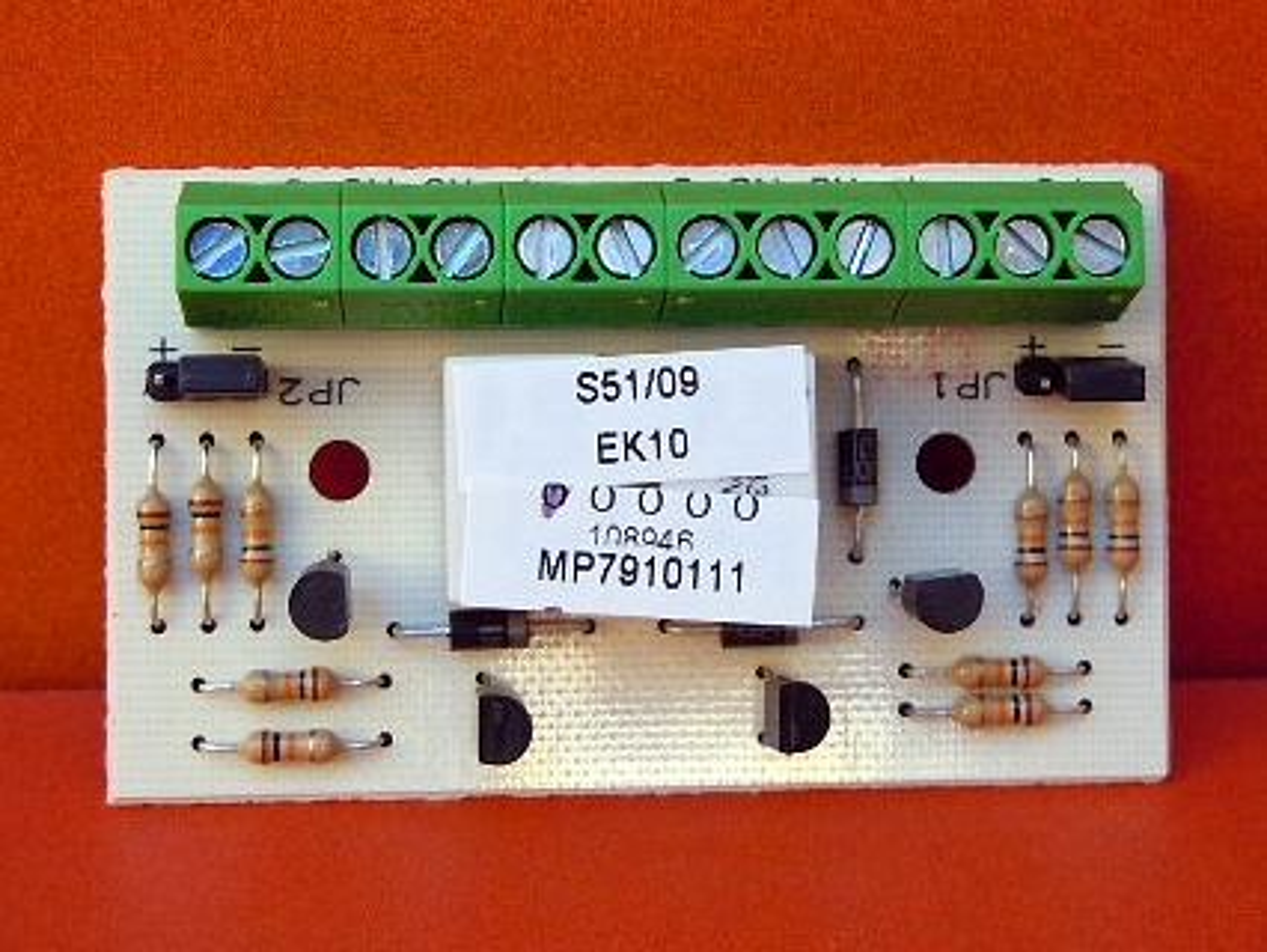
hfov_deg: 32.7
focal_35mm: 59
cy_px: 476
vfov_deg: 24.8
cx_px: 634
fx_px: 2161
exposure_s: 1/160
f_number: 4
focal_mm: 10.6
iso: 200
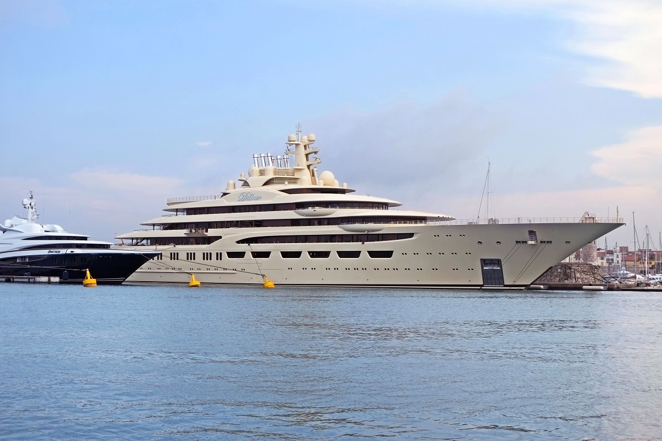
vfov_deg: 24.2
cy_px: 220
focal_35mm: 56
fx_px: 1030
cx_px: 331
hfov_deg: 35.6
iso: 200
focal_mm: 37.1
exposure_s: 1/500
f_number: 7.1
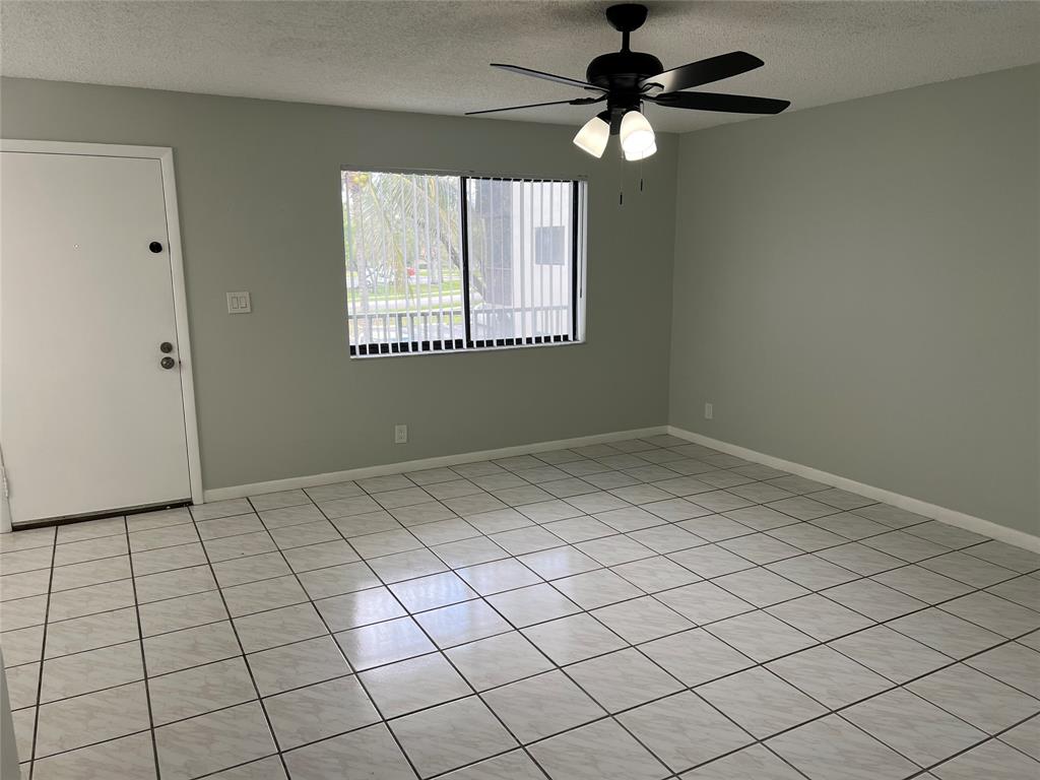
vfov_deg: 53.1
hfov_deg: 67.3
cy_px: 390
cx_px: 520
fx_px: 781
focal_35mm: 26
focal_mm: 5.7
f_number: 1.5
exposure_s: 1/120
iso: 40
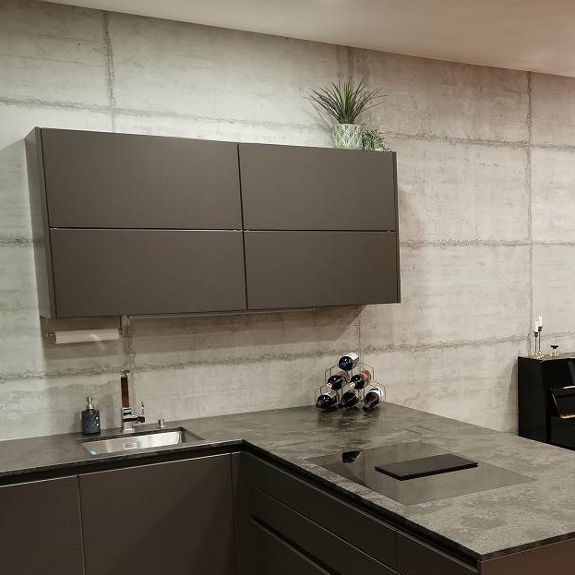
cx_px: 484
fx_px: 864
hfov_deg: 35.3
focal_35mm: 46
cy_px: 365
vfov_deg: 36.5
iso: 400
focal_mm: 5.58
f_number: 1.8
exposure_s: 1/50
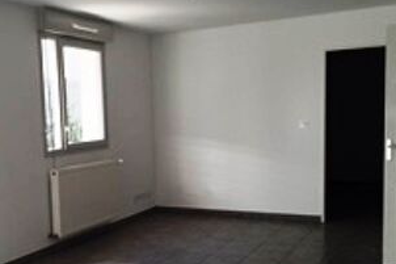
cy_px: 177
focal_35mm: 48
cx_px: 123
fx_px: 528
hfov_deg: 40.5
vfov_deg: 27.9
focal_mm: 4.15
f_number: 2.2
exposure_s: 1/314
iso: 32
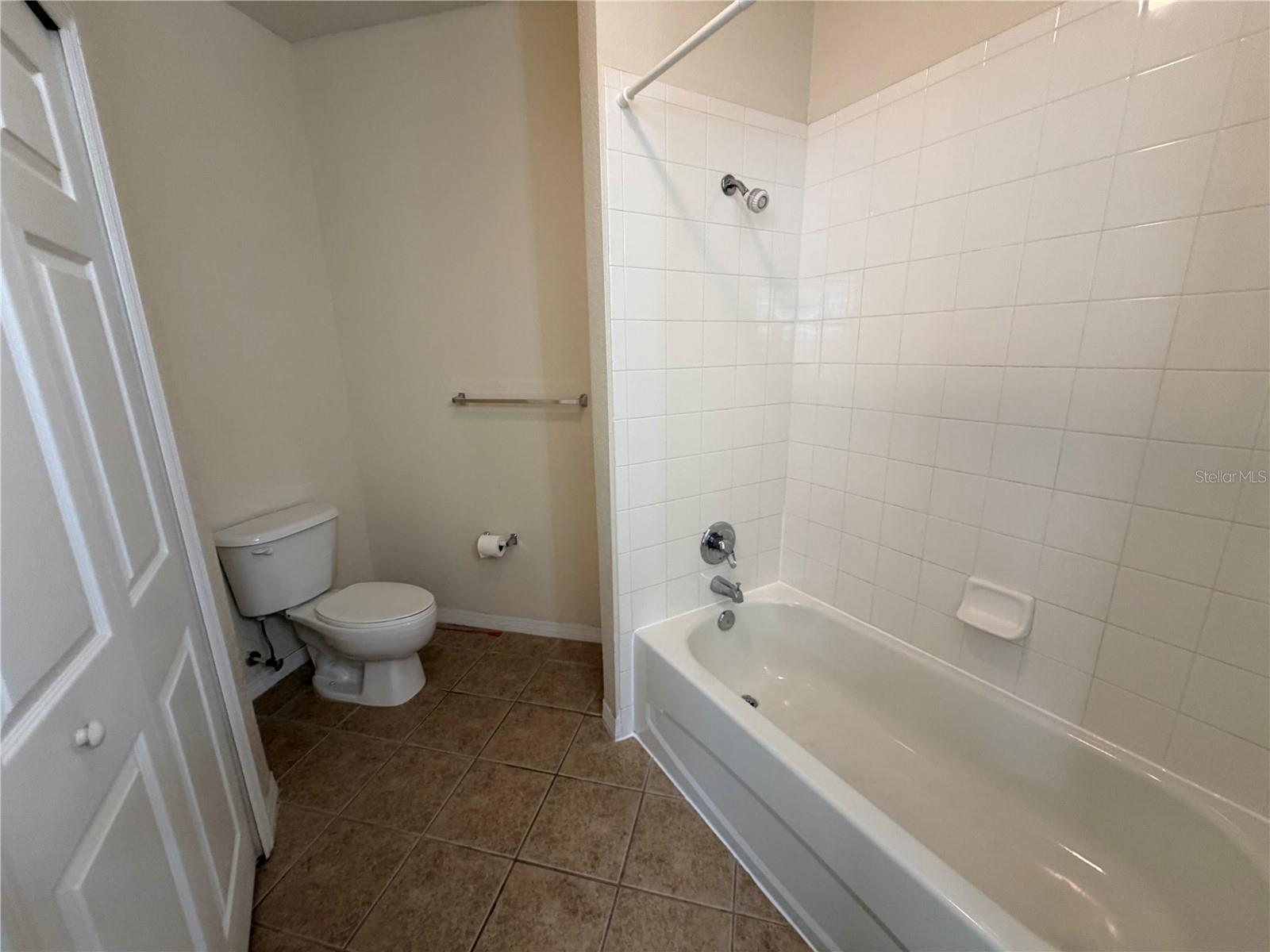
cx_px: 635
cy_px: 476
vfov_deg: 85.7
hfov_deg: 102.1
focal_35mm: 14
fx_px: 514
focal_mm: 2.22
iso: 200
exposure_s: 1/60
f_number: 2.2
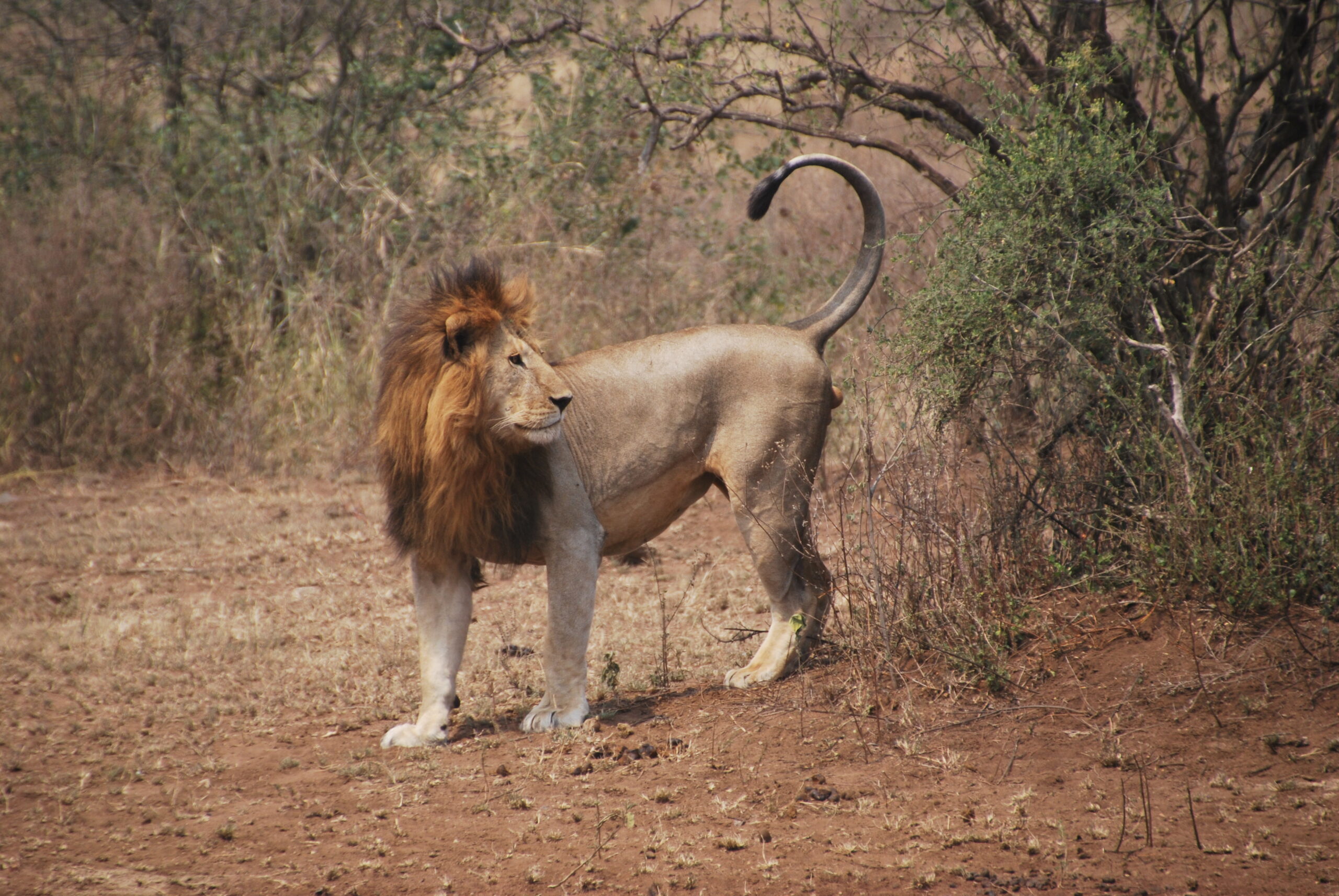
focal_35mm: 405
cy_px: 448
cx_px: 670
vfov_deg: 3.4
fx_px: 15083
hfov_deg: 5.1
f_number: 6.3
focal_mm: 270
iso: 200
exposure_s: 1/500
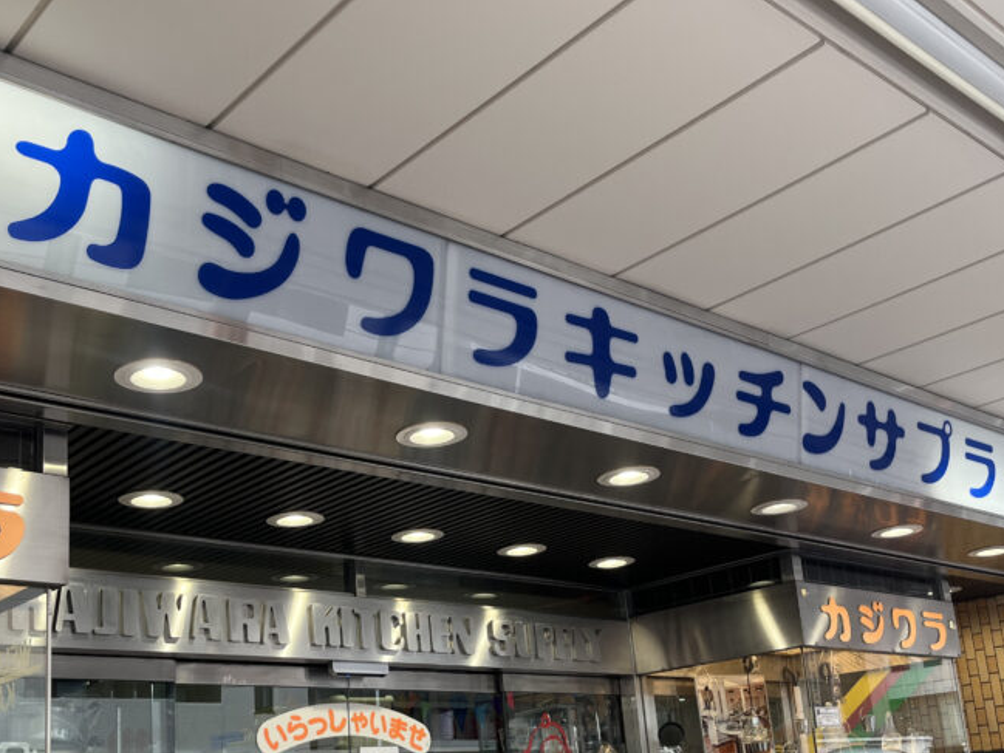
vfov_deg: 34.6
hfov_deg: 45.6
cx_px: 429
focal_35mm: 41
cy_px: 543
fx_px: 1189
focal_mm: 5.1
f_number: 1.6
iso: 50
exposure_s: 1/121
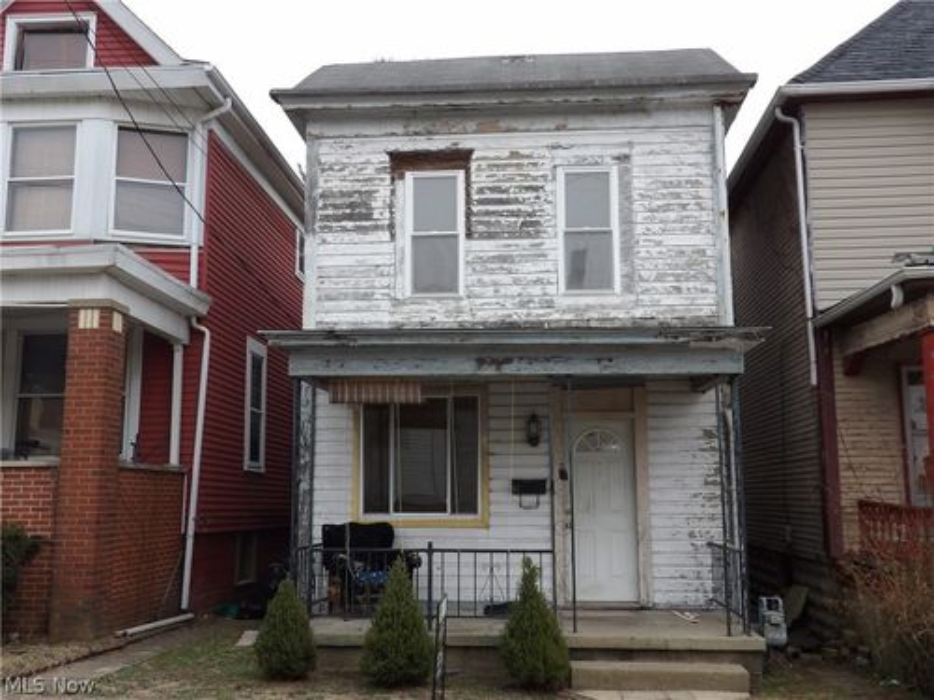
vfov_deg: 42.9
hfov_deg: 55.4
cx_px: 467
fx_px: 890
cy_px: 350
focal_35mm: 33
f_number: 5
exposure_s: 1/60
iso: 163
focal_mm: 5.9
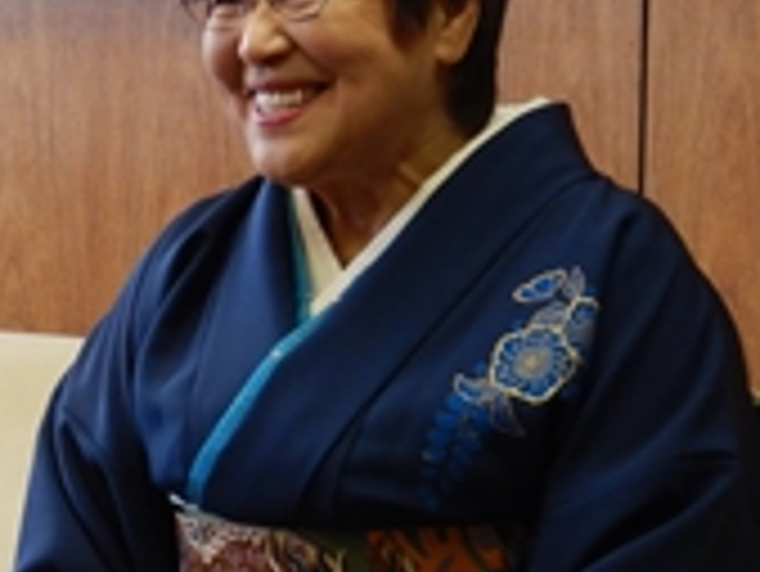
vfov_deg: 6.4
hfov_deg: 8.5
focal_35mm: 231
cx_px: -144
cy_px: 331
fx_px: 5075
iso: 280
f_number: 4.6
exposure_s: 1/30
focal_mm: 14.1
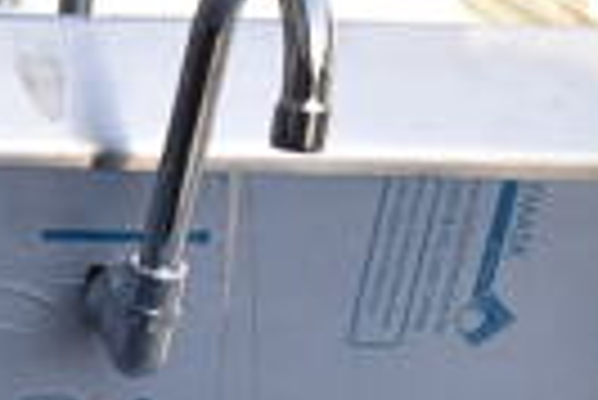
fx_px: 2062
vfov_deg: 10.7
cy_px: 602
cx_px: -558
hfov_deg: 14.1
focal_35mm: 124
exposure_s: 1/160
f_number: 6.3
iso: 200
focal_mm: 18
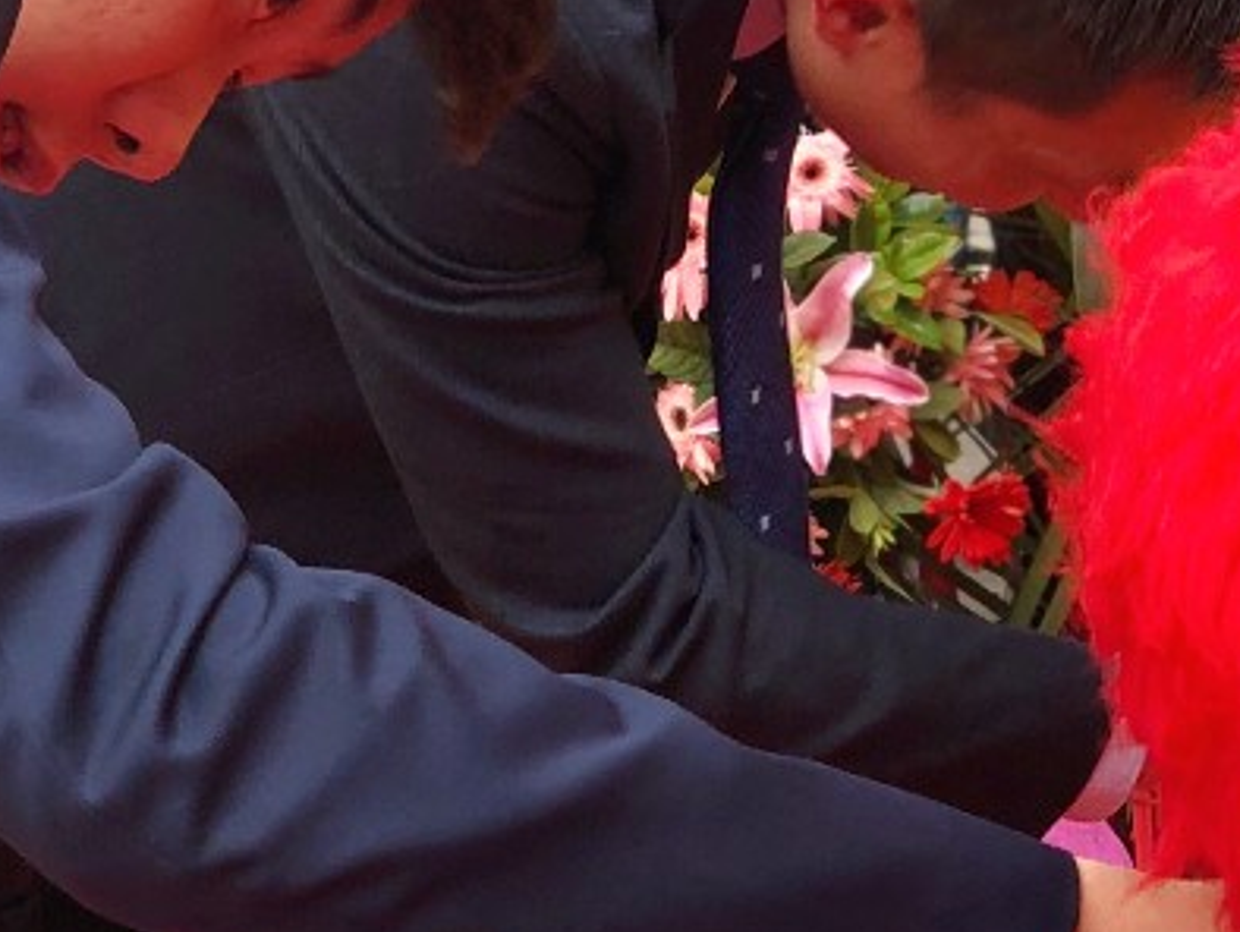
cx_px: 532
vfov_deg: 7.0
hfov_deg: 9.4
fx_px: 7563
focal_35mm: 211
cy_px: -157
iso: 16
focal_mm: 6
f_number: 2.4
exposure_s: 1/60
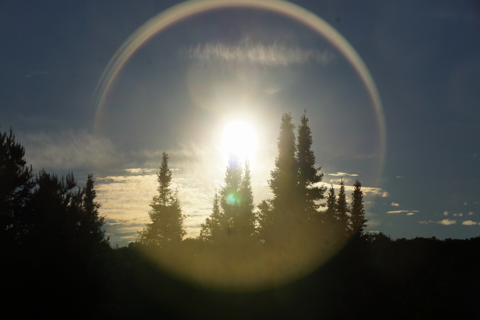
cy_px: 160
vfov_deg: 11.4
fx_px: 1599
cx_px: 240
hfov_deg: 17.1
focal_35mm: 120
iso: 100
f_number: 13
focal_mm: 80
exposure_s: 1/800
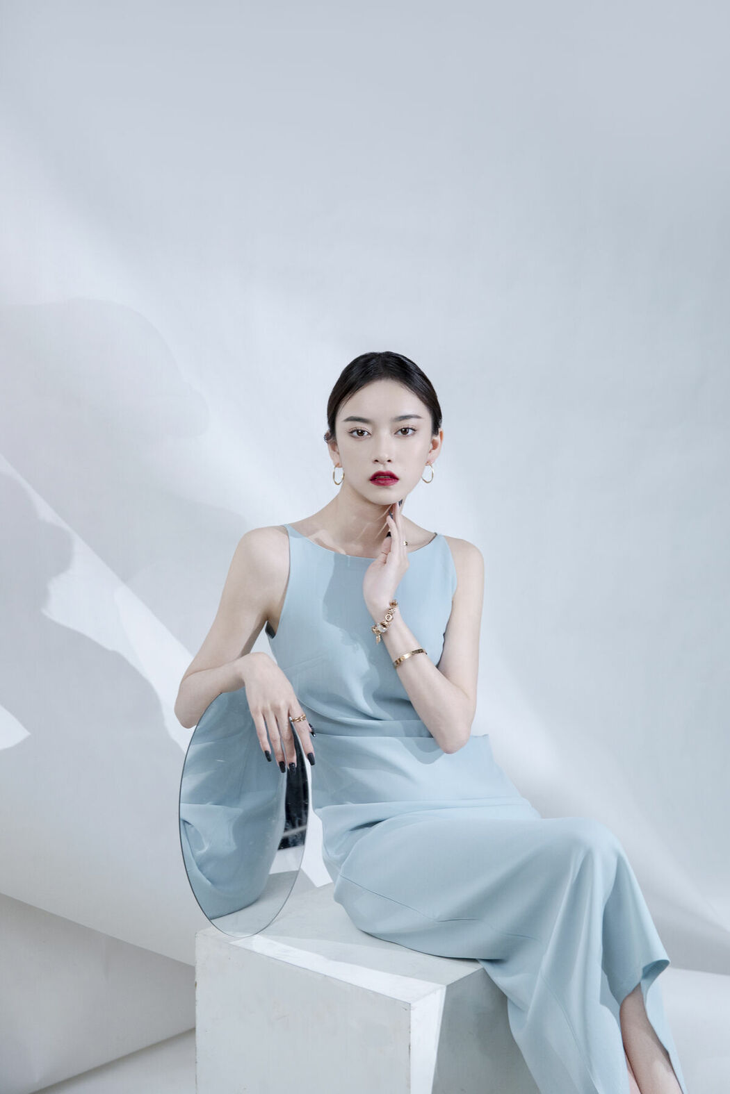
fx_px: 1642
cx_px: 365
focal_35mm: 54
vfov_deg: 36.9
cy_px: 547
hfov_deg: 25.1
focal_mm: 55
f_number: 4
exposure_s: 1/80
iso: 1250
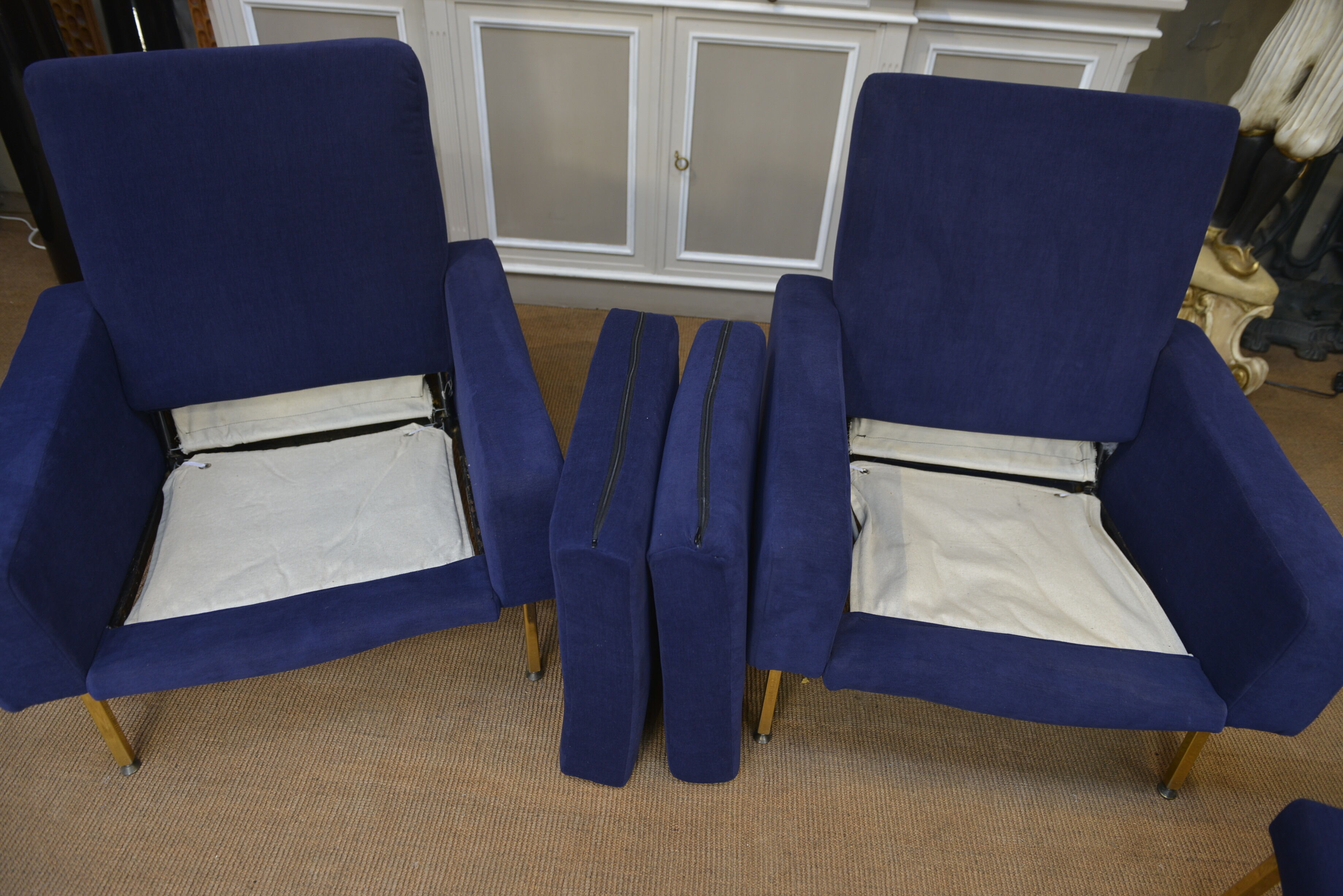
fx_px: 896
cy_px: 448
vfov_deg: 53.2
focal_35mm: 24
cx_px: 672
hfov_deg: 73.7
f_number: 3.5
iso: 400
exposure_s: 1/50
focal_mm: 24
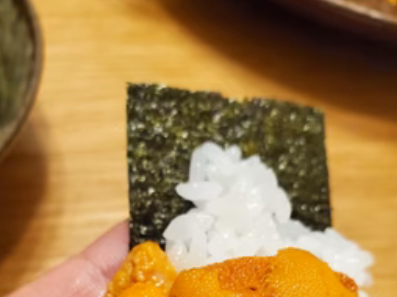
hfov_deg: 45.7
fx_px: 470
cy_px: 294
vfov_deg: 32.4
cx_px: 169
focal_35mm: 41
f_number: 2.4
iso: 640
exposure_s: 1/50
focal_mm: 4.3
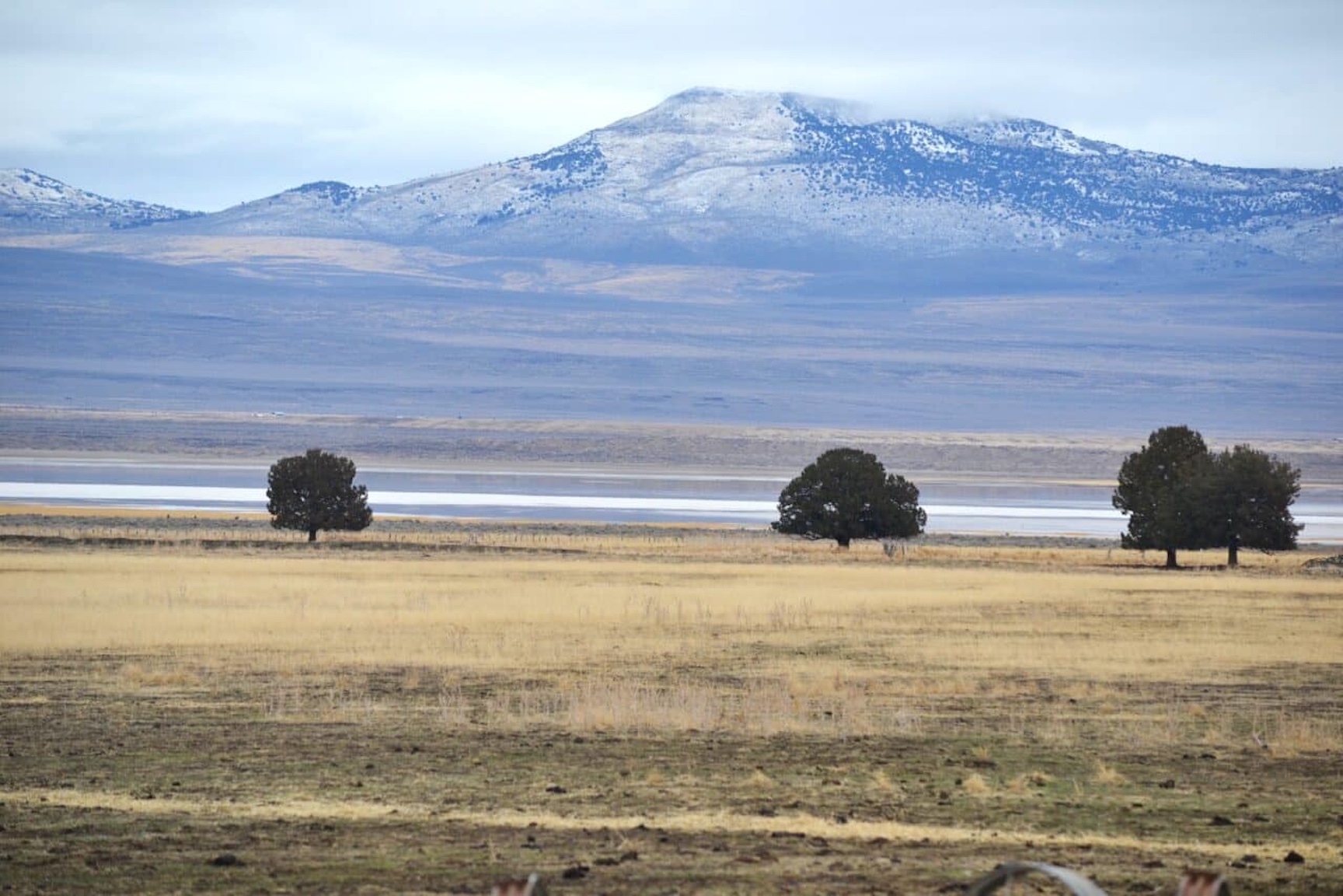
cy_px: 448
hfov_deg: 9.1
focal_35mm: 225
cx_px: 672
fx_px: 8393
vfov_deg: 6.1
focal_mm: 150
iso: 250
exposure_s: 1/500
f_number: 5.6
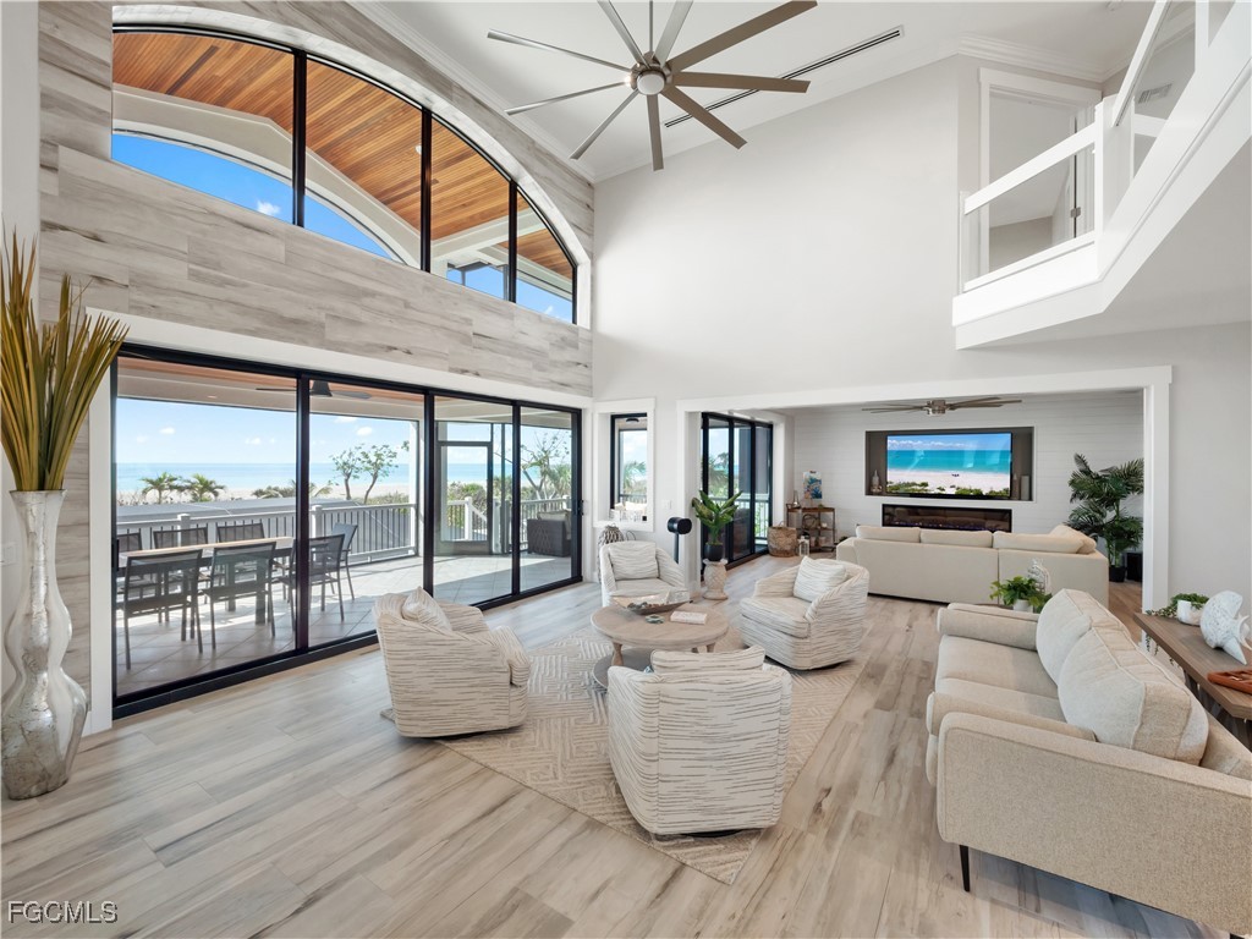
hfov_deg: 102.1
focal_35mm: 14
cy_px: 470
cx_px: 626
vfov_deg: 85.7
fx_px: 506
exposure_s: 1/20
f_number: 7.1
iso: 200
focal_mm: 7
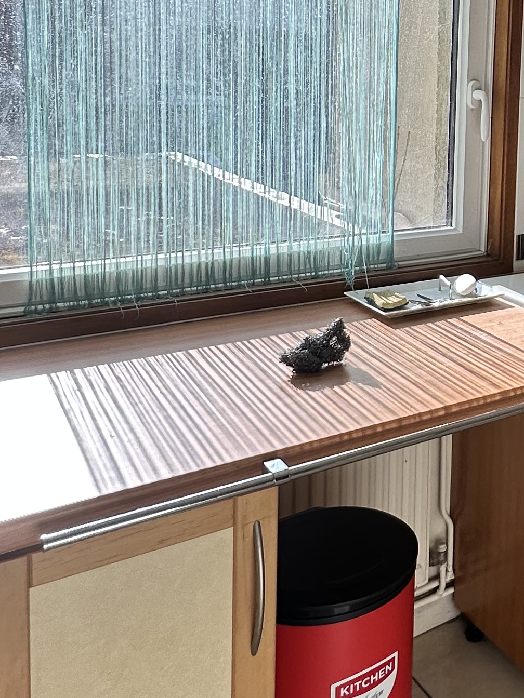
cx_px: 631
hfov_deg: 29.5
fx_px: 848
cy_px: 159
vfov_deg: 43.1
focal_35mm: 42
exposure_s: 1/334
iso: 40
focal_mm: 2.22
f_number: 2.2
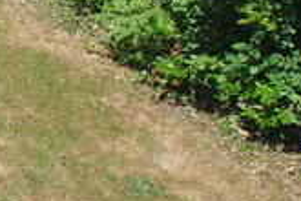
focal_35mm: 93
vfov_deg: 14.0
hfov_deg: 12.8
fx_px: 778
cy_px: -70
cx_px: -518
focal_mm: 10
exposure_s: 1/160
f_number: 6.3
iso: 100
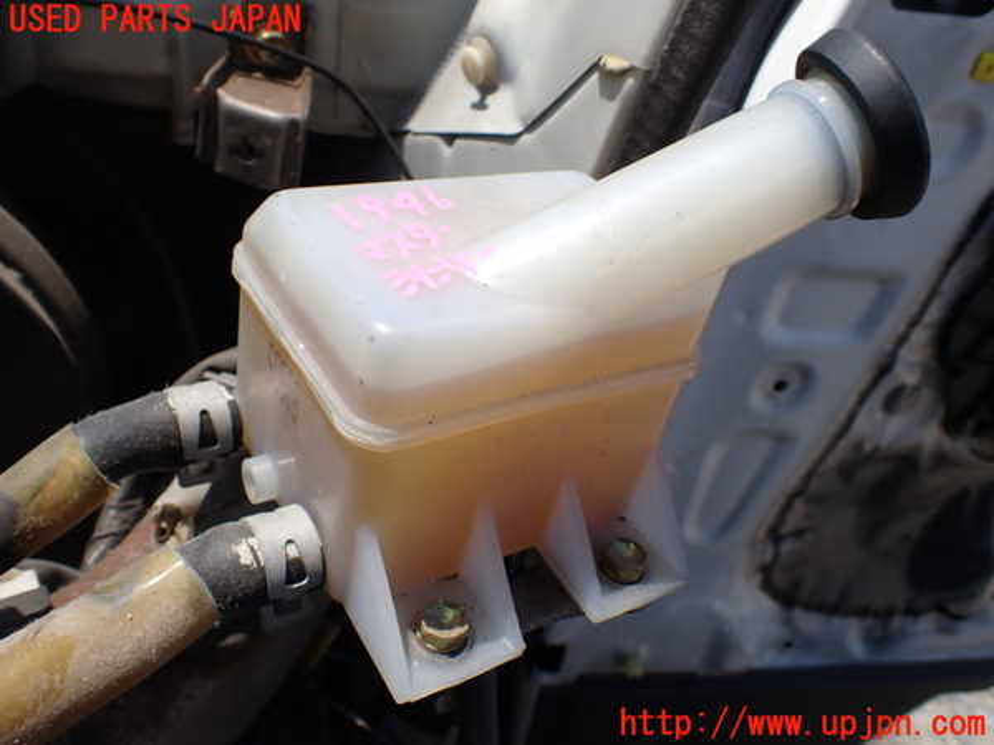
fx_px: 861
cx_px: 497
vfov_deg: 46.8
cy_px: 372
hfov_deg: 60.0
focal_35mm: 30
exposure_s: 1/800
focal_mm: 5.4
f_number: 3.2
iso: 100
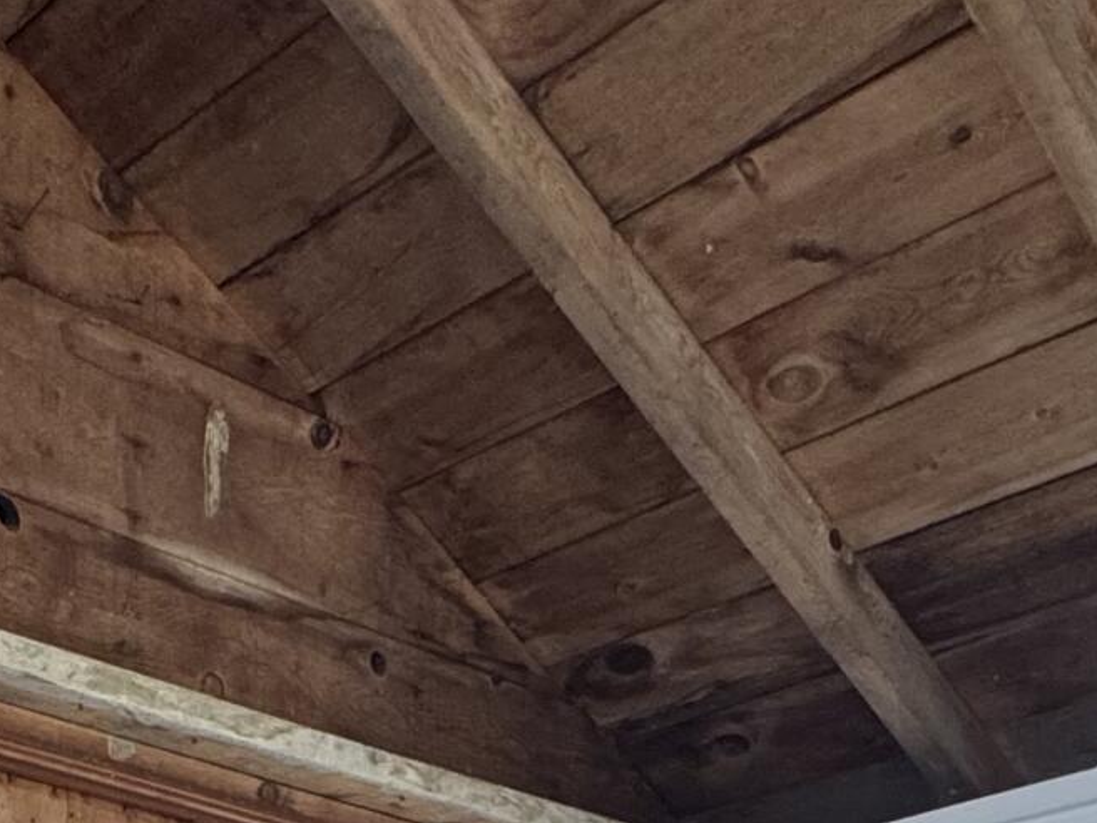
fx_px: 2028
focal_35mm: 64
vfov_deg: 16.5
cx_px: -258
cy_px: 1716
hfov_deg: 26.5
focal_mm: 2.22
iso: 200
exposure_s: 1/60
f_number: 2.2
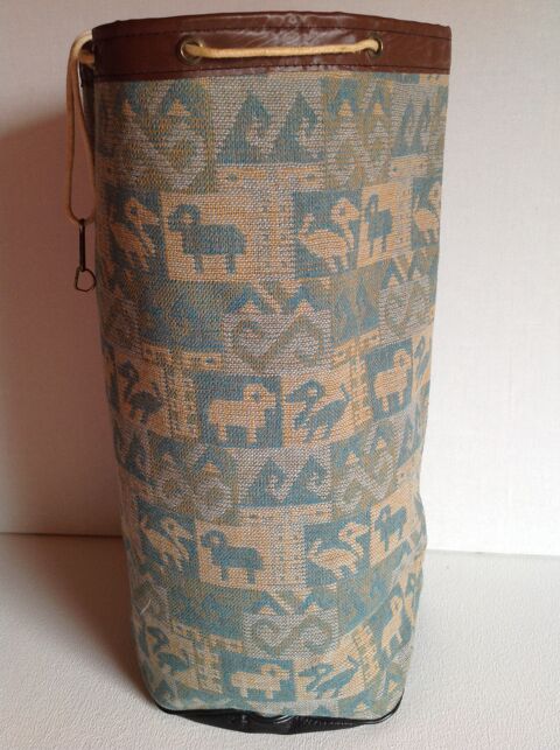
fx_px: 757
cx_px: 280
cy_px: 375
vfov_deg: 52.7
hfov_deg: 40.6
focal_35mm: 35
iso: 64
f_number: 2.4
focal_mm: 4.28
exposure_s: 1/40
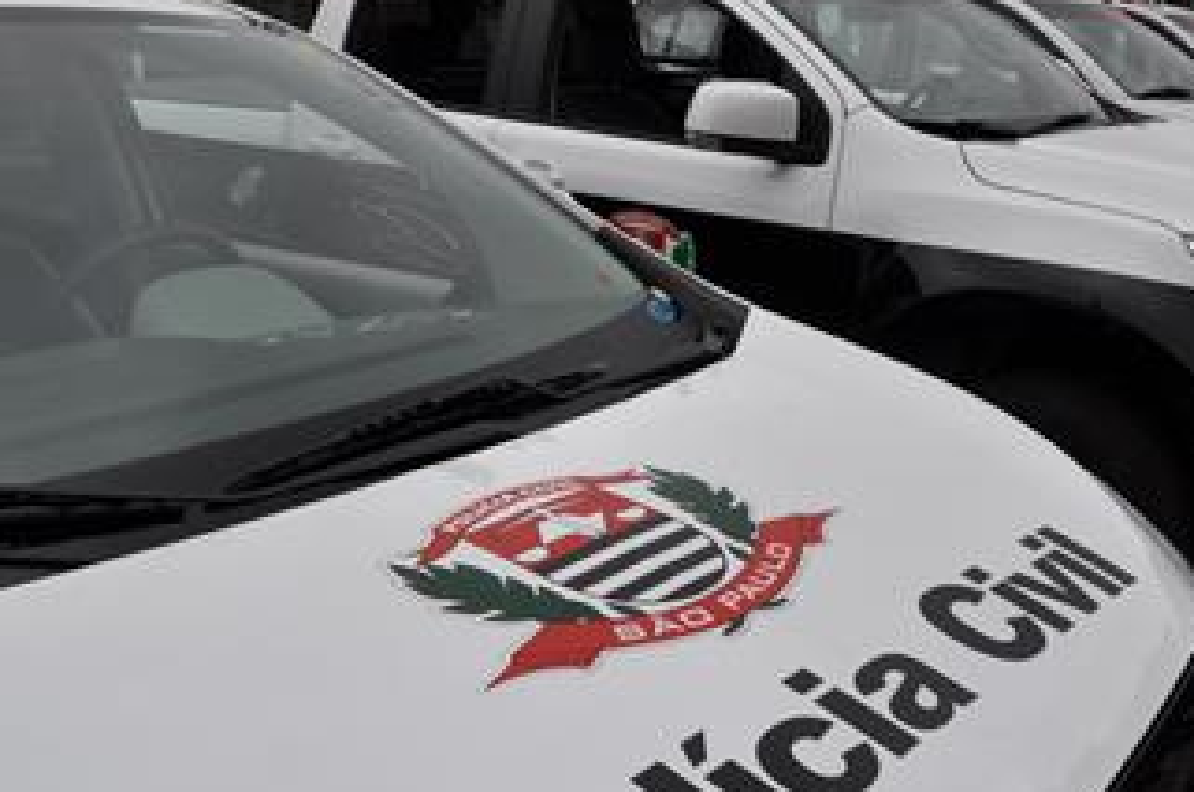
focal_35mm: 42
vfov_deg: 31.8
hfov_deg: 46.3
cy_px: 418
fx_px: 1391
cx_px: 692
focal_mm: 18
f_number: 11
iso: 200
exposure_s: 1/125
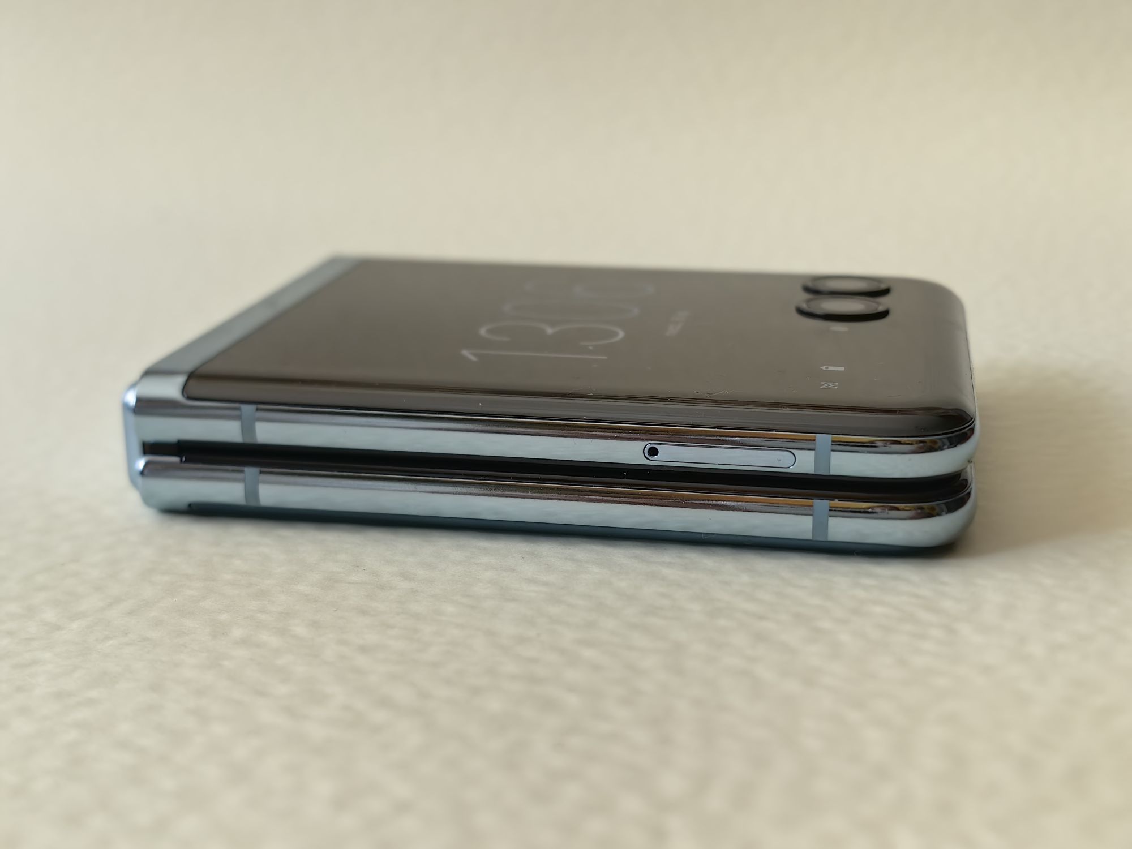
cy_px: 424
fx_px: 1766
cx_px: 566
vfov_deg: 27.0
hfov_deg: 35.5
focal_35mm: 54
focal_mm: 6.35
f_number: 2
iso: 200
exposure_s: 1/99.5
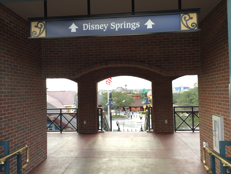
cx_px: 116
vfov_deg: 48.2
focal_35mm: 29
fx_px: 194
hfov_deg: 61.7
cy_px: 87
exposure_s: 1/120
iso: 40
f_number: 2.2
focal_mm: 4.15
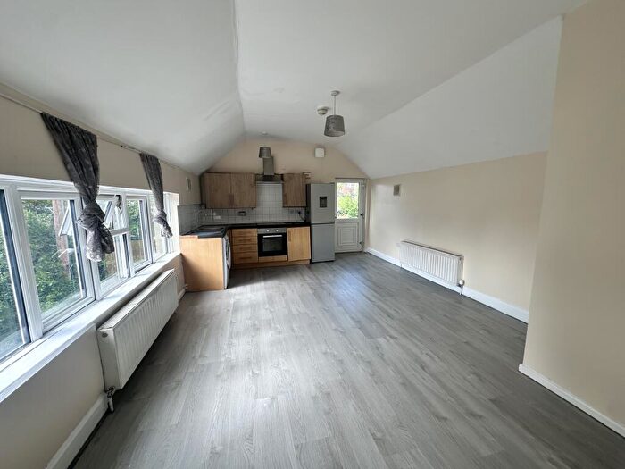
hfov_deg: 102.1
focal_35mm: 14
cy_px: 234
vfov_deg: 85.7
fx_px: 253
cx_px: 312
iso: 40
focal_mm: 2.22
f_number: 2.2
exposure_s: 1/129
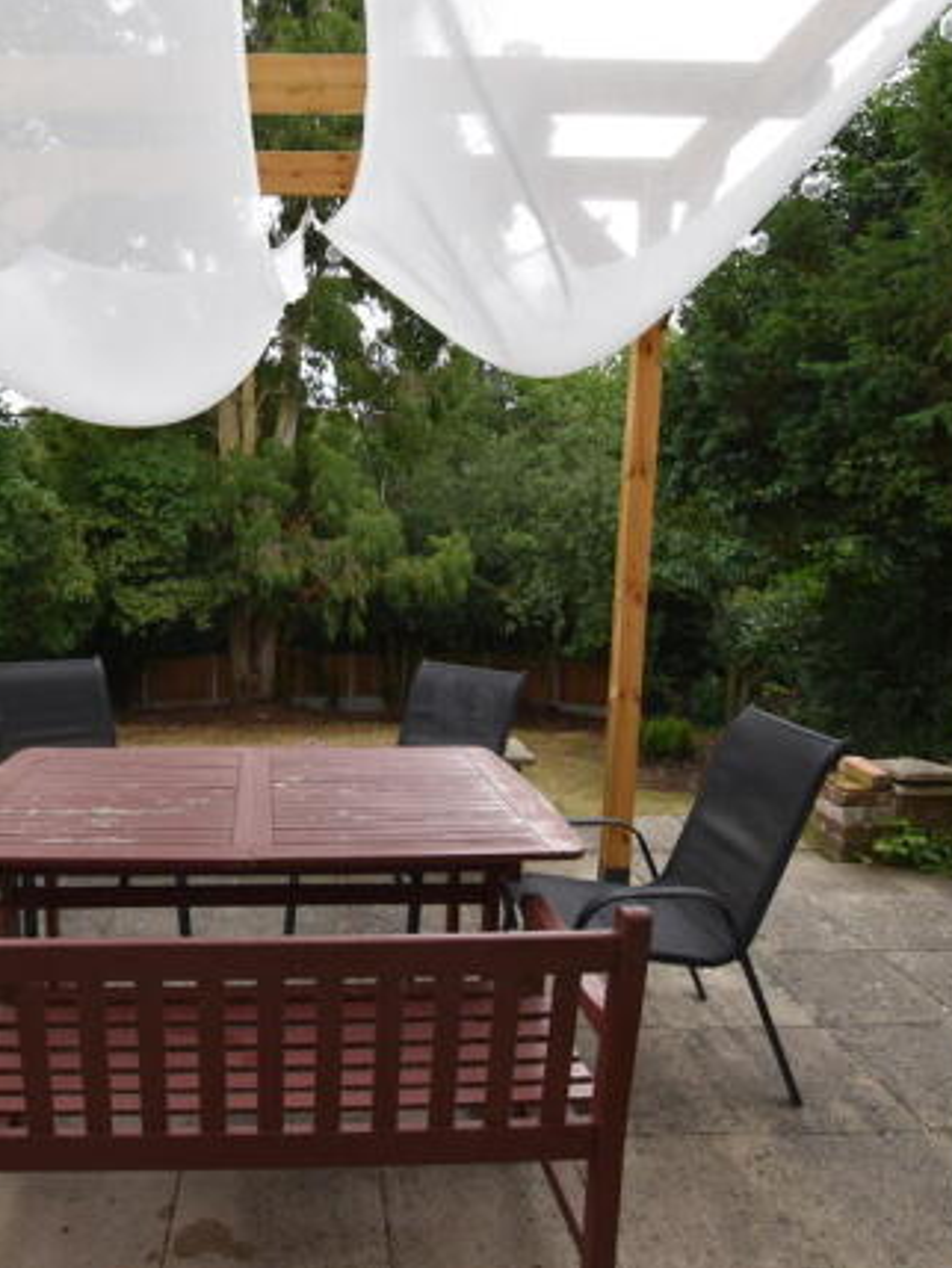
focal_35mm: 22
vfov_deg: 76.4
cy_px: 634
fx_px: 806
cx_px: 303
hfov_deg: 59.4
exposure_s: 1/125
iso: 320
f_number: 5.6
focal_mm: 10
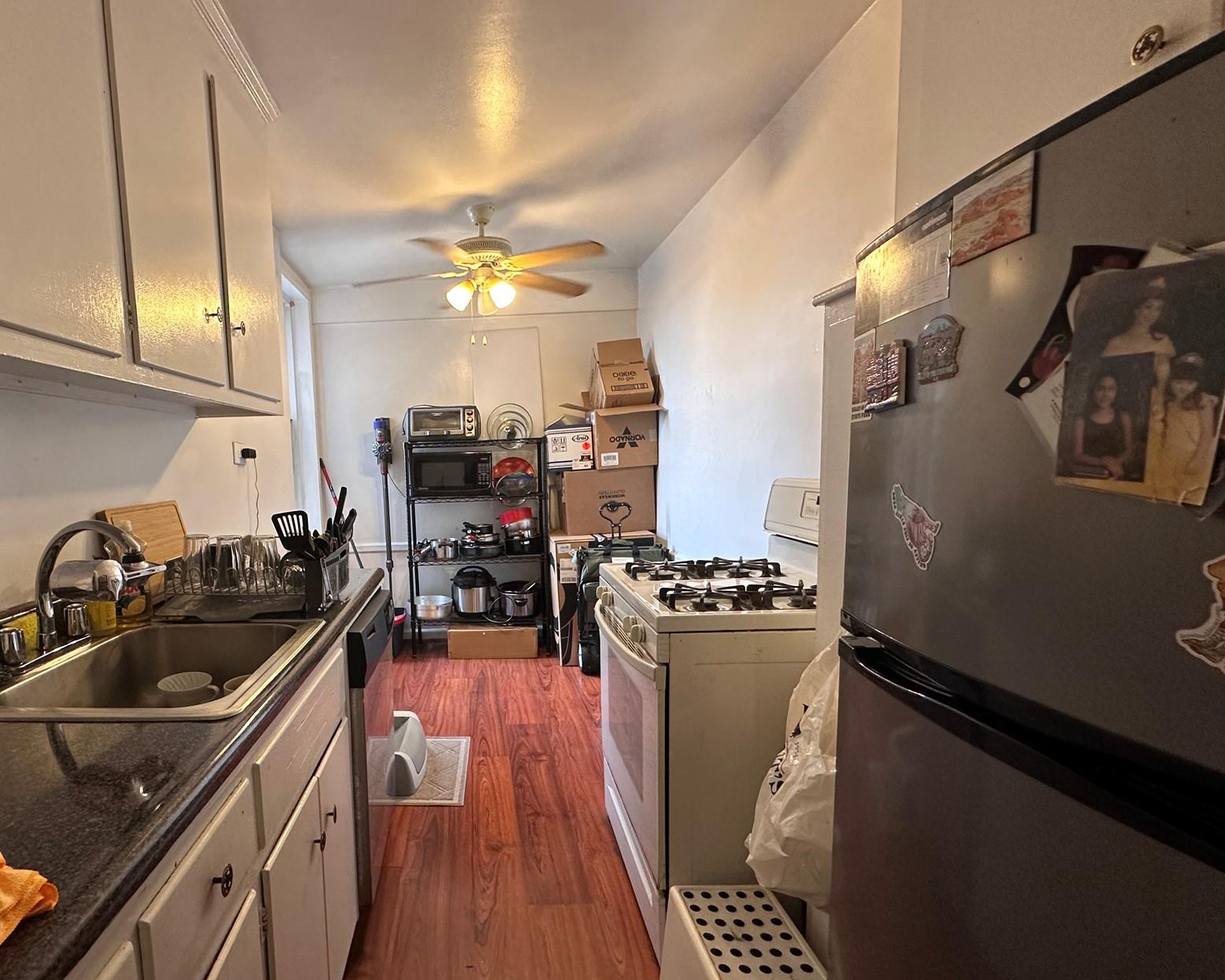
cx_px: 441
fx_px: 653
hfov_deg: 84.3
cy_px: 532
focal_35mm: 18
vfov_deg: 73.7
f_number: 2.2
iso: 250
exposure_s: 1/60
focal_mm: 2.22
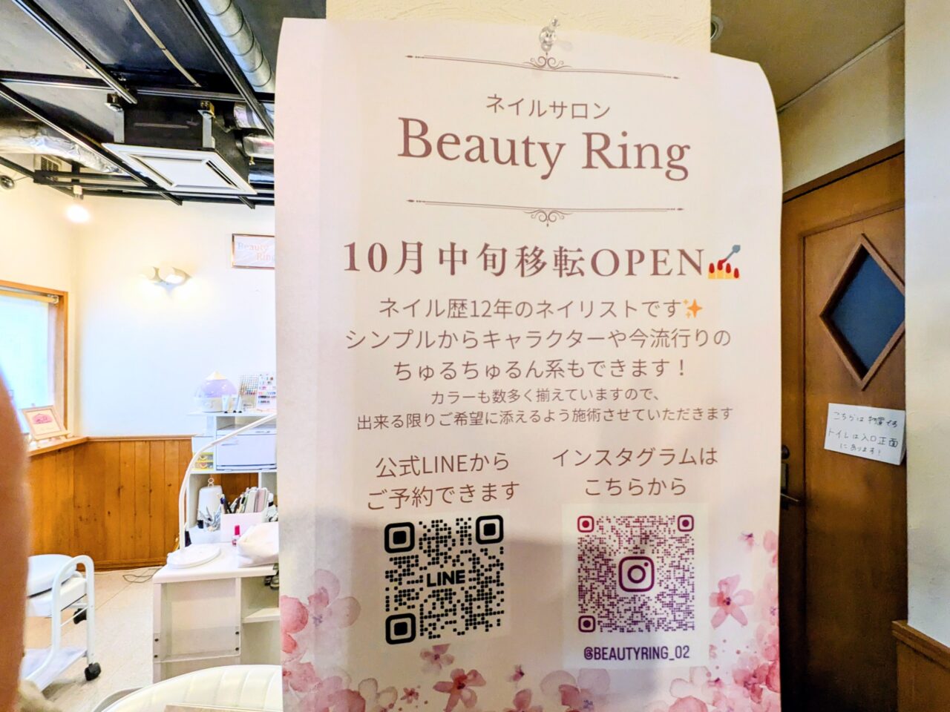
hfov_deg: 102.1
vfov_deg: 85.7
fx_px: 384
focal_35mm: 14
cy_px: 356
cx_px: 475
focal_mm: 1.83
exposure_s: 1/50
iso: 109
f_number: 2.2
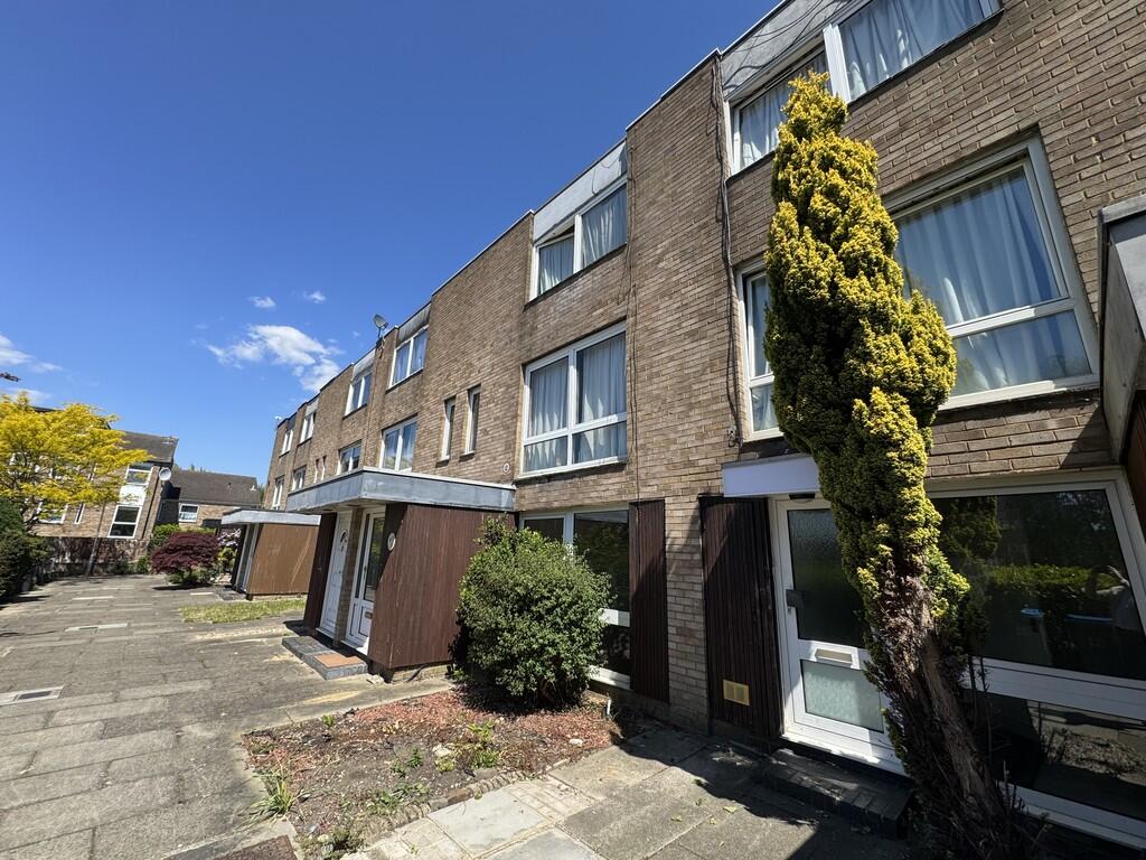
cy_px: 430
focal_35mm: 14
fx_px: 463
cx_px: 573
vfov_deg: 85.7
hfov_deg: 102.1
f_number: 2.2
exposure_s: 1/1178
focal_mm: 2.22
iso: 40
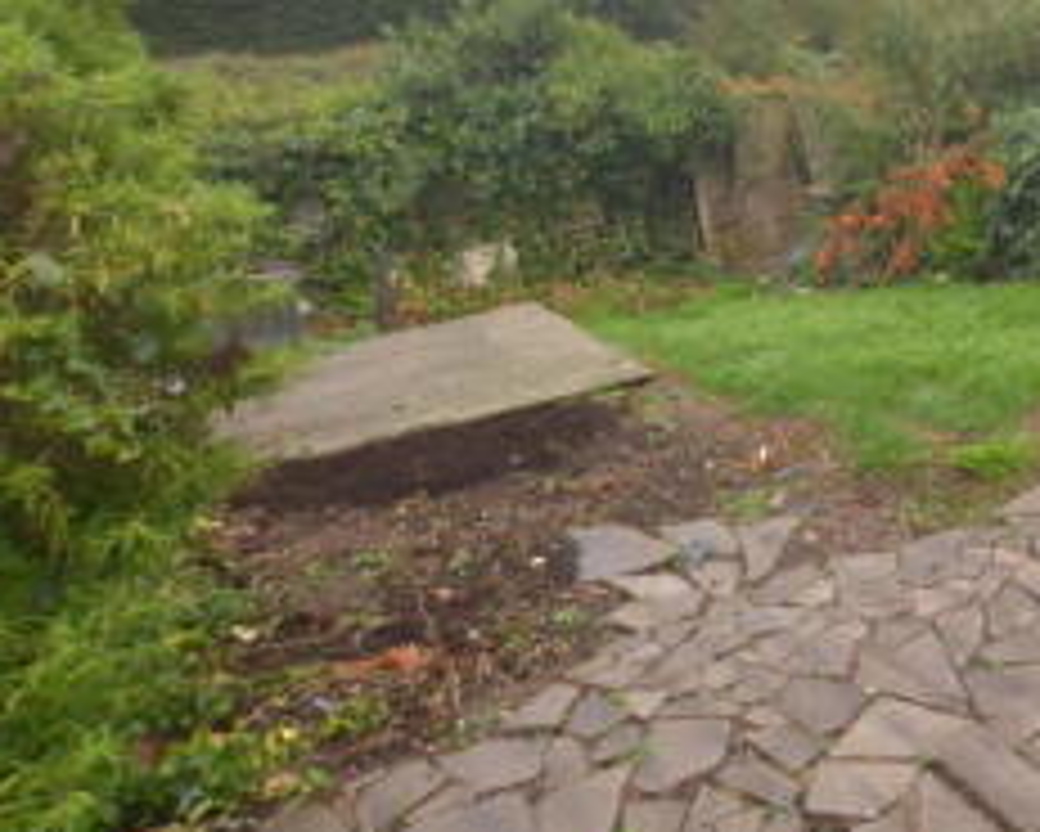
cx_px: 995
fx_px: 893
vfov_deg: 47.4
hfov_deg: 51.0
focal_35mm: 29
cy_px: 173
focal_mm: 10
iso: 800
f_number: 8
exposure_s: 1/160
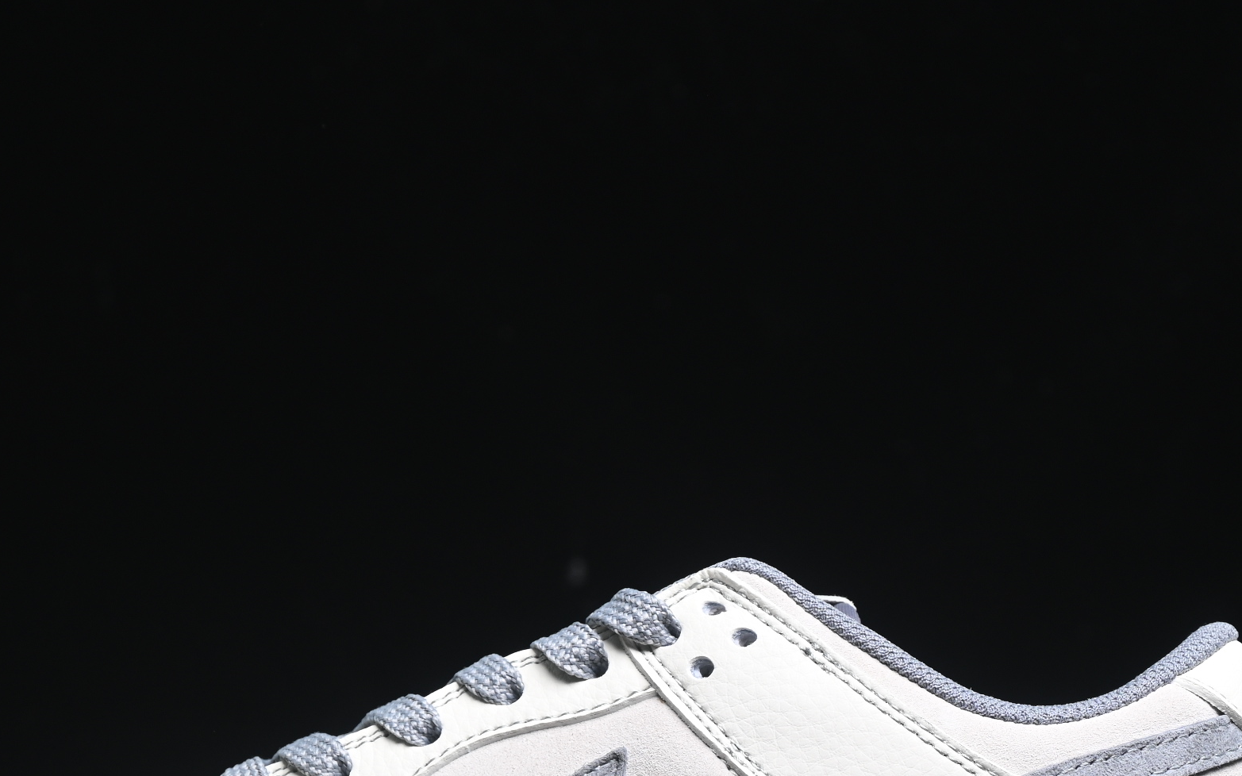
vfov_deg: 9.6
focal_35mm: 136
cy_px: 690
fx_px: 4603
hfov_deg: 15.4
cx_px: 586
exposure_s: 1/60
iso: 160
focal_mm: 50
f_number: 6.3
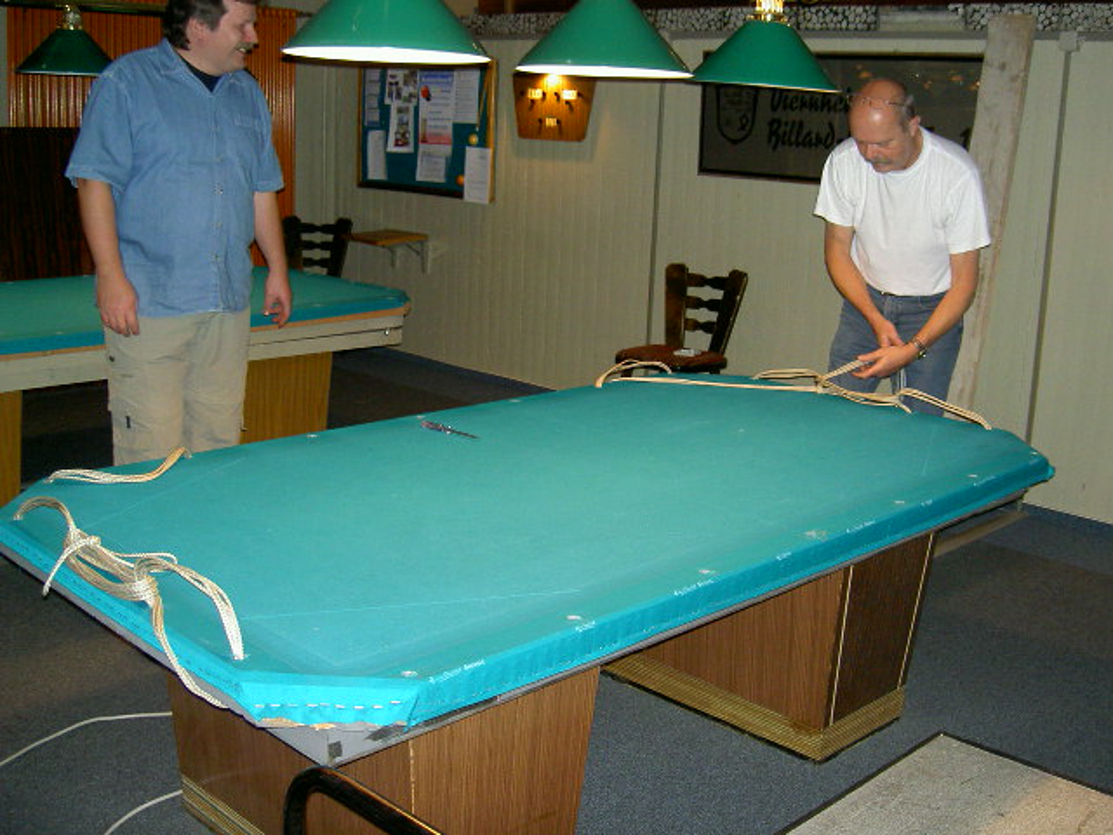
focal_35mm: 39
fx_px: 1254
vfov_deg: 36.8
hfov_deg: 47.9
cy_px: 418
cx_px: 556
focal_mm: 8
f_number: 2.8
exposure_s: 1/59.5
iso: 100
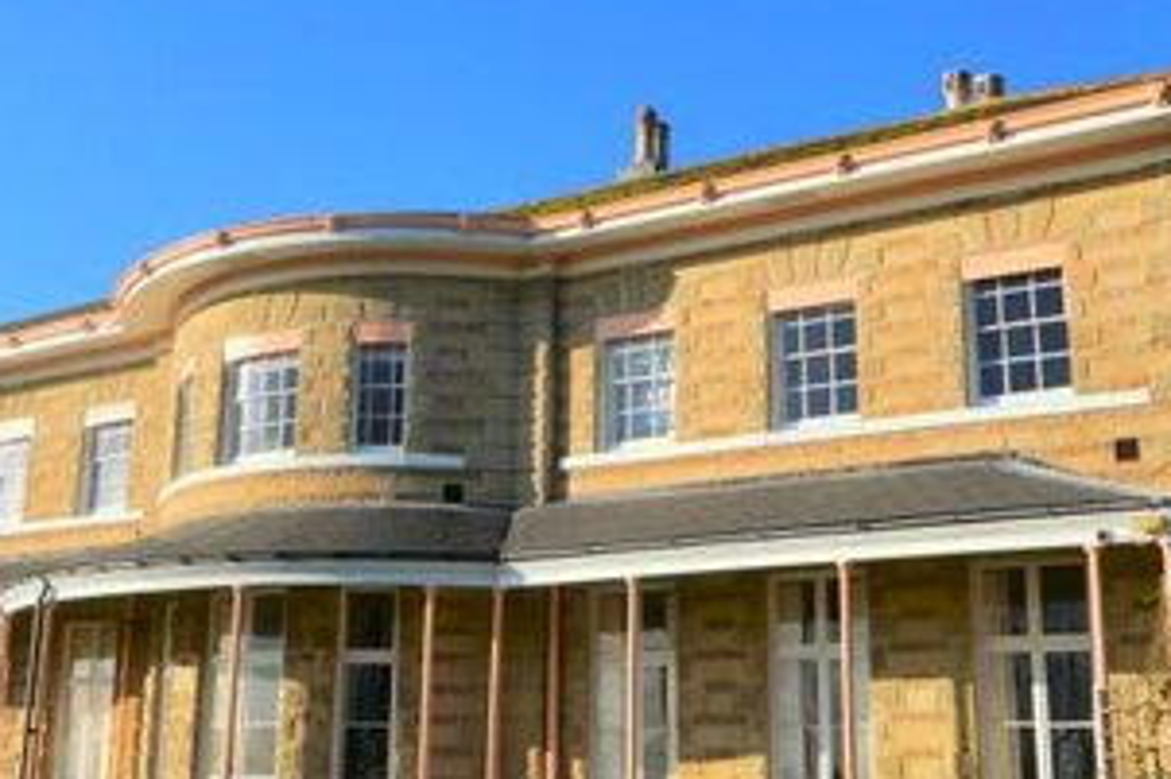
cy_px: 357
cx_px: 450
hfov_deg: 37.9
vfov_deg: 25.9
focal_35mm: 52
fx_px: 1696
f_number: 11
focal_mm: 15
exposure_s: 1/500
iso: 320
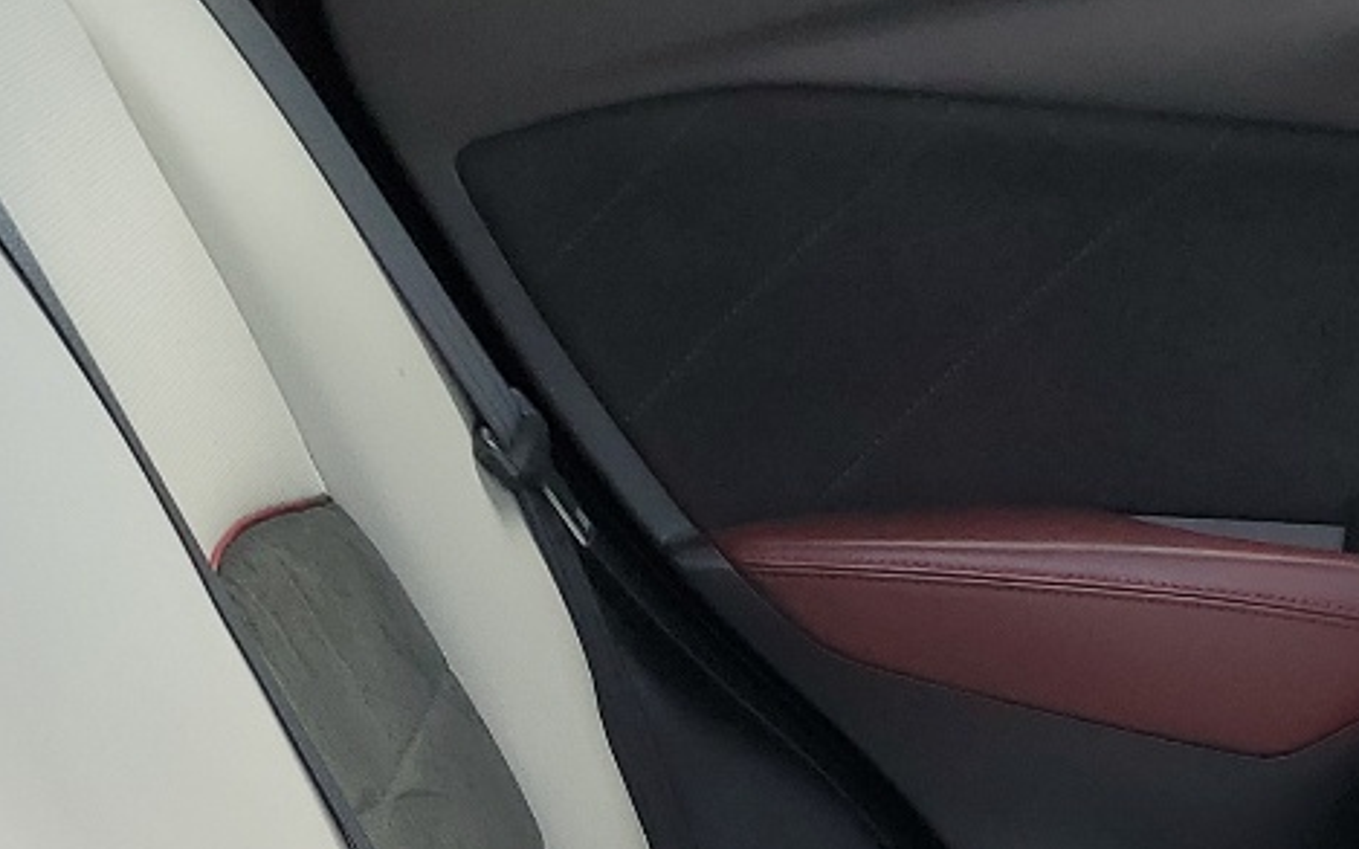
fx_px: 3481
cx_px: 1200
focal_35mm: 94
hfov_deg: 21.6
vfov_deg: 13.0
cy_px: 1379
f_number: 1.5
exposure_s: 1/123
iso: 50
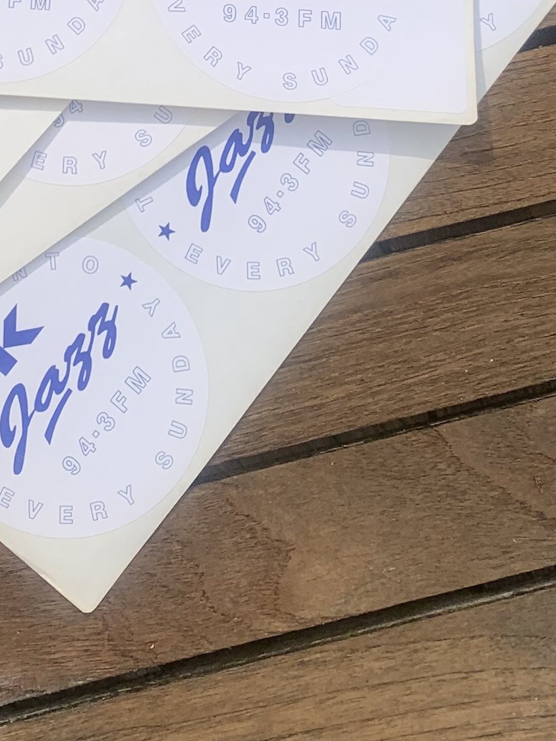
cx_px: 20
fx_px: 1649
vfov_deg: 23.1
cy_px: -162
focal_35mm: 77
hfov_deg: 18.7
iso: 25
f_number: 1.8
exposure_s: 1/2545
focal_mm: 4.25
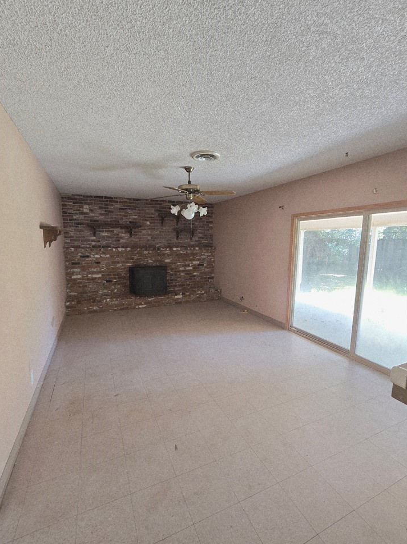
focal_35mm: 14
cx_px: 191
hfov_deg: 85.6
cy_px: 273
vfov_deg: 102.1
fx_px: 220
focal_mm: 2.2
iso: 400
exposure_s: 1/60
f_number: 2.2
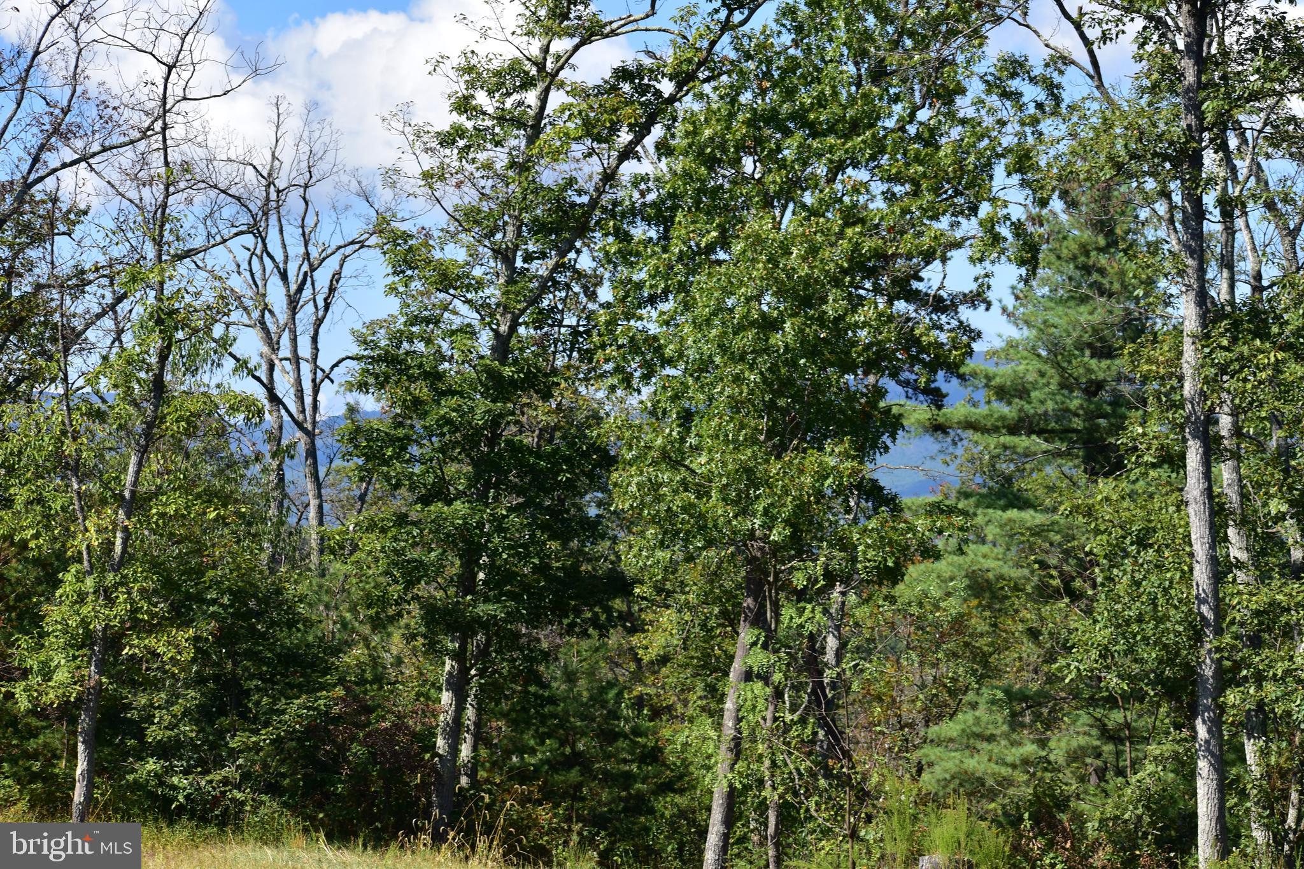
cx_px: 652
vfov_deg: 13.0
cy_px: 434
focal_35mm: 105
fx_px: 3803
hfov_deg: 19.5
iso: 200
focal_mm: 70
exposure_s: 1/640
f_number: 6.3
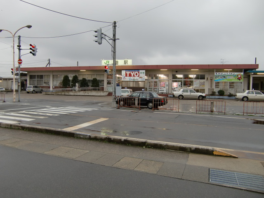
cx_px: 132
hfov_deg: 63.4
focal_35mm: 28
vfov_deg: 49.7
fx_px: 214
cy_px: 99
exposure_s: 1/60
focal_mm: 4.9
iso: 100
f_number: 2.6
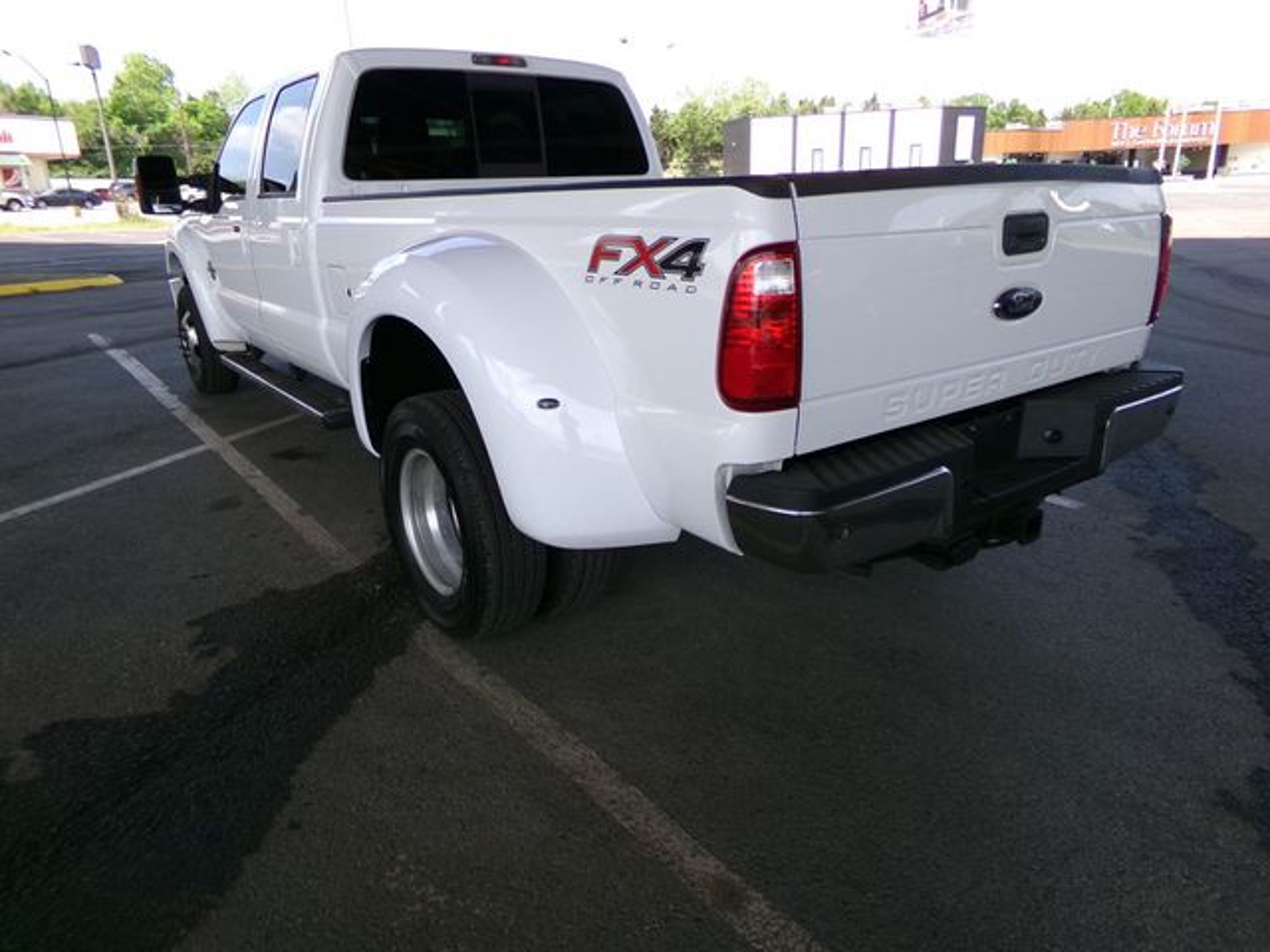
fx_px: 881
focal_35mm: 24
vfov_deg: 56.8
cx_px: 635
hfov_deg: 71.6
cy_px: 476
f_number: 3.7
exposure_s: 1/240
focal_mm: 4.3
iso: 100
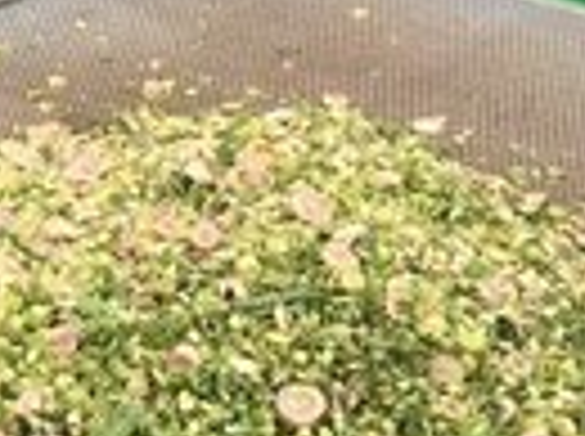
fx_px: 2260
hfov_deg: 13.4
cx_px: -432
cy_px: 49
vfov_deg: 11.0
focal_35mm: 134
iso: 32
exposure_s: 1/421
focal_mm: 4.15
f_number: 2.2
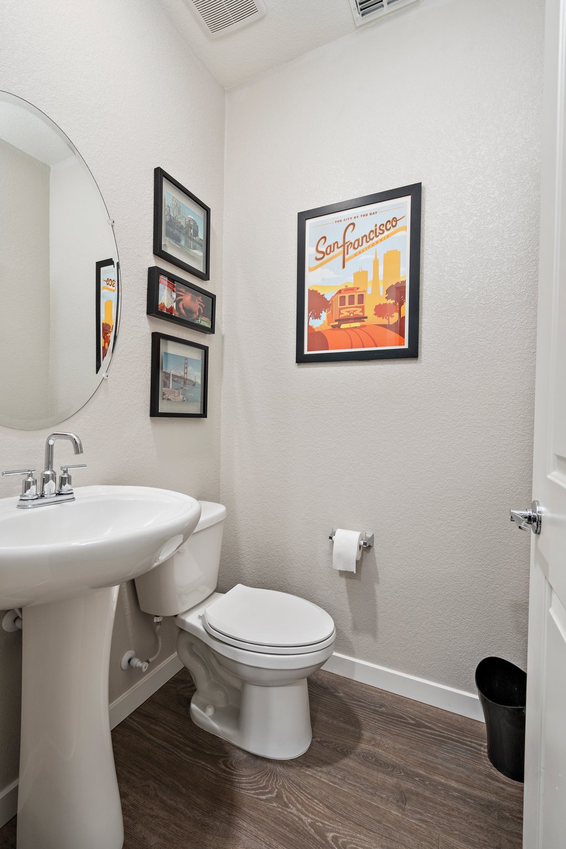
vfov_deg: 96.7
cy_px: 424
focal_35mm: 16
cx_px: 283
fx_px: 377
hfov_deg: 73.7
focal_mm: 16
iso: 320
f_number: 8
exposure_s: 1/4
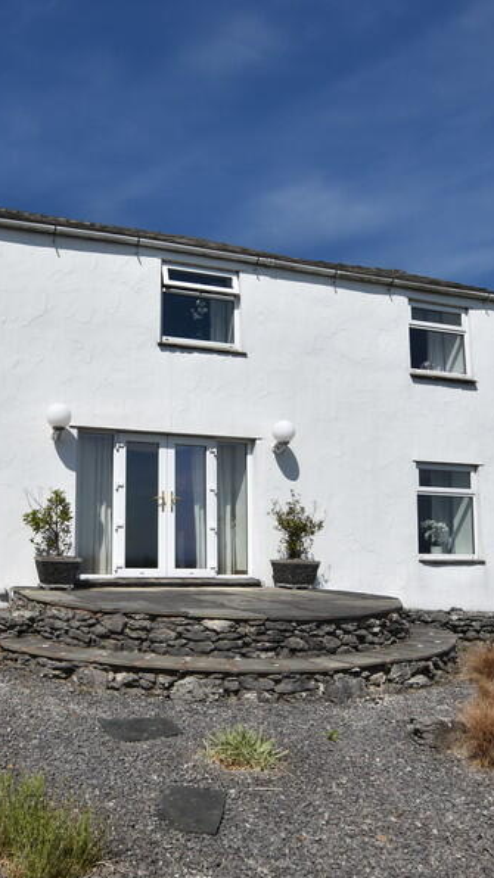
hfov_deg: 41.6
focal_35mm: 27
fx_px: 629
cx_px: 125
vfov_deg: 69.8
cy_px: 454
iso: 100
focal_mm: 10
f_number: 8
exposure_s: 1/500
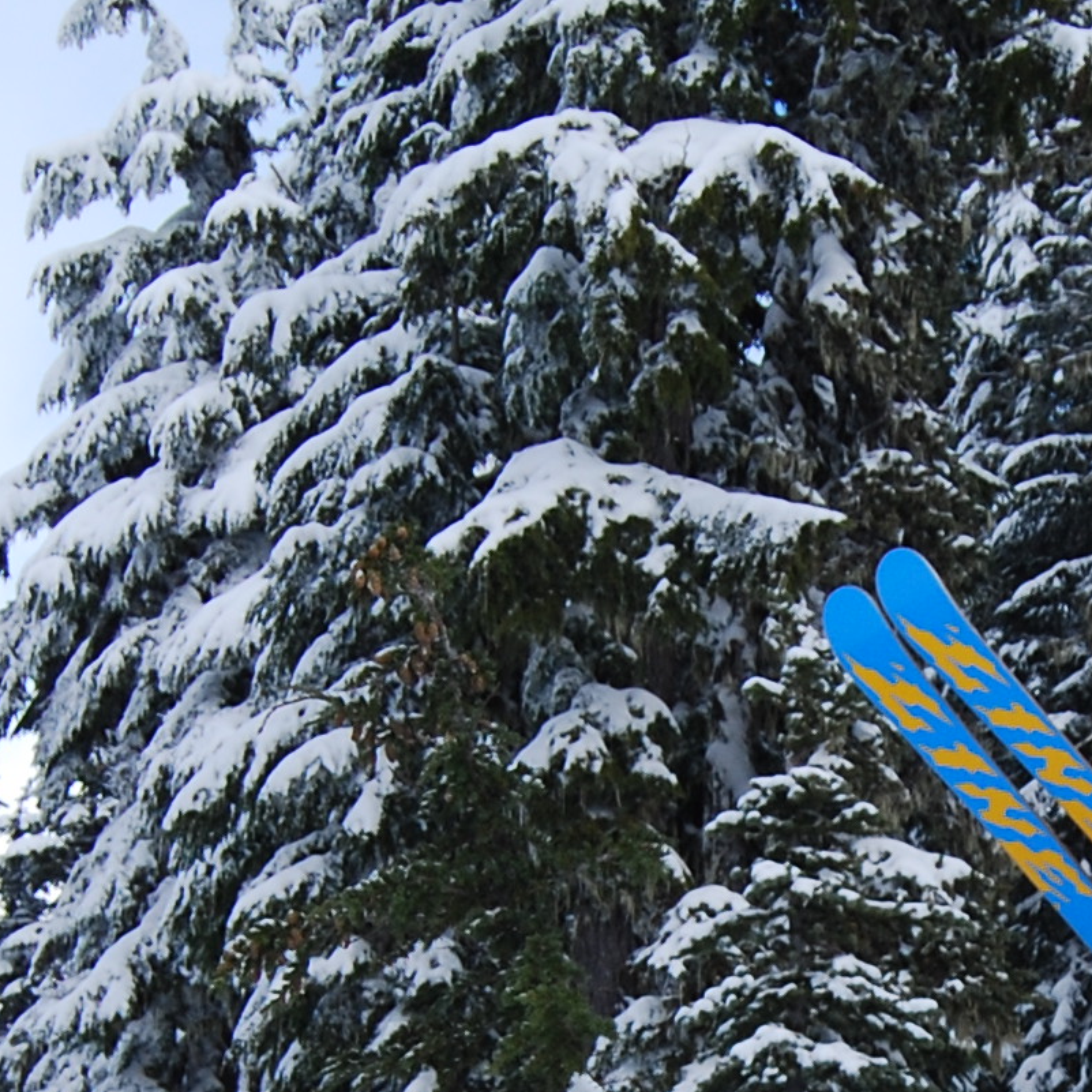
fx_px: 3962
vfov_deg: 15.4
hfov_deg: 15.5
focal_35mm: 111
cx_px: 995
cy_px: 1134
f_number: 3.5
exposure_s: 1/1000
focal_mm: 18
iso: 200
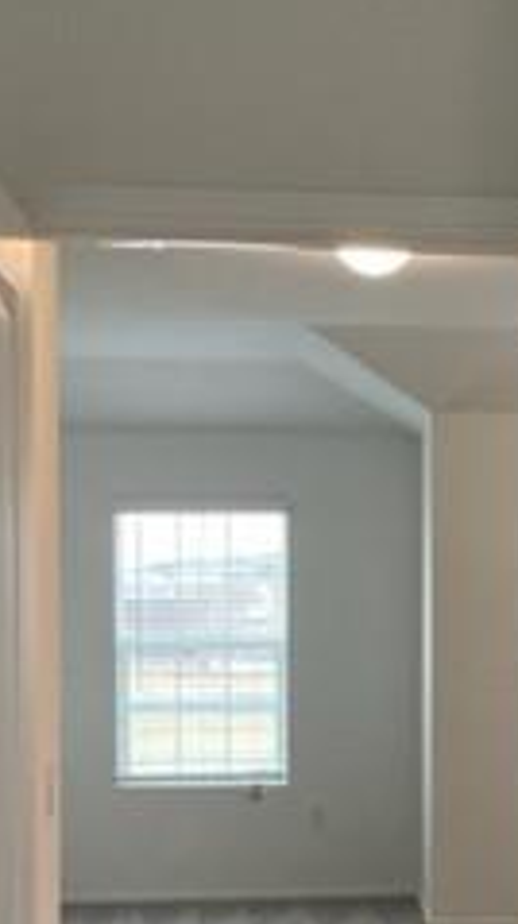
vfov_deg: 27.4
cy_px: 723
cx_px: 483
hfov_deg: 15.6
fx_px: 1860
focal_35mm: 76
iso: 125
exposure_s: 1/120
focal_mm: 4.2
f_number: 1.6
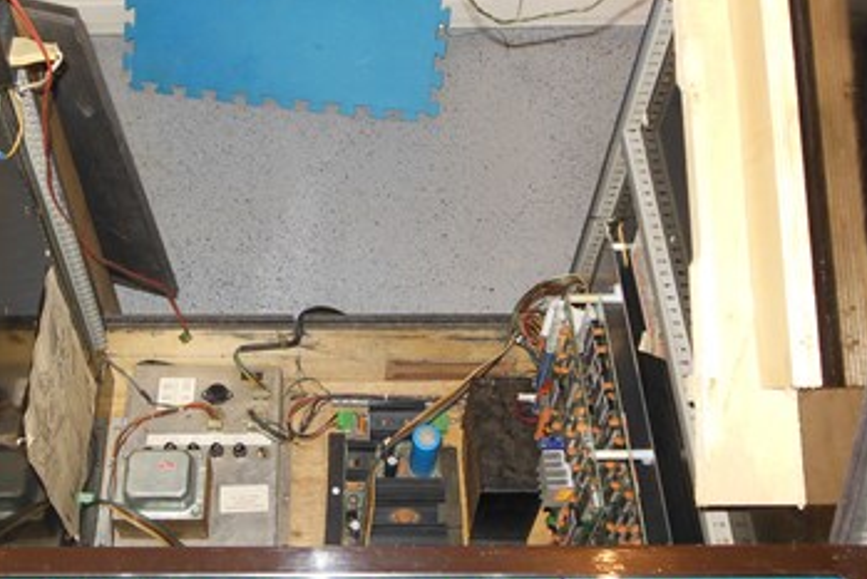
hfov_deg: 44.2
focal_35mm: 44
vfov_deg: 30.3
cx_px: 335
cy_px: 199
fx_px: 1060
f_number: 3.5
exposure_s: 1/30
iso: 250
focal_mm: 6
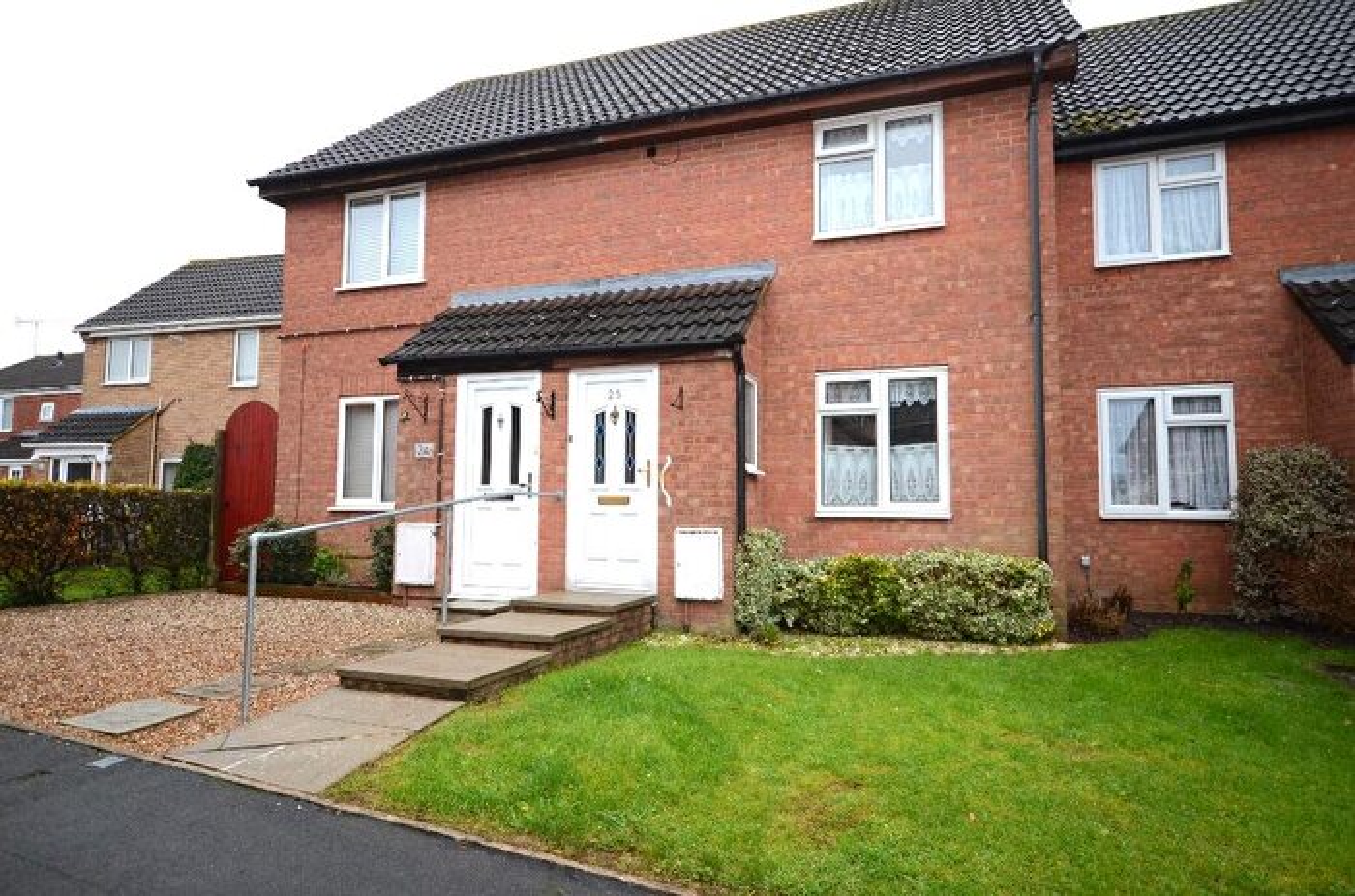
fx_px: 788
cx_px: 678
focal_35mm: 21
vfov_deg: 59.2
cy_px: 448
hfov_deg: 81.3
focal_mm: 14
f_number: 6.3
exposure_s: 1/100
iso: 400
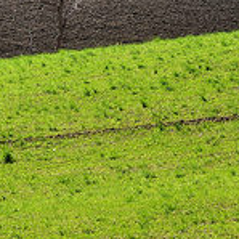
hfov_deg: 2.7
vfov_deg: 2.7
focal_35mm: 640
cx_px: -180
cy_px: -59
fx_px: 4997
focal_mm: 125
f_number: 8
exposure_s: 1/200
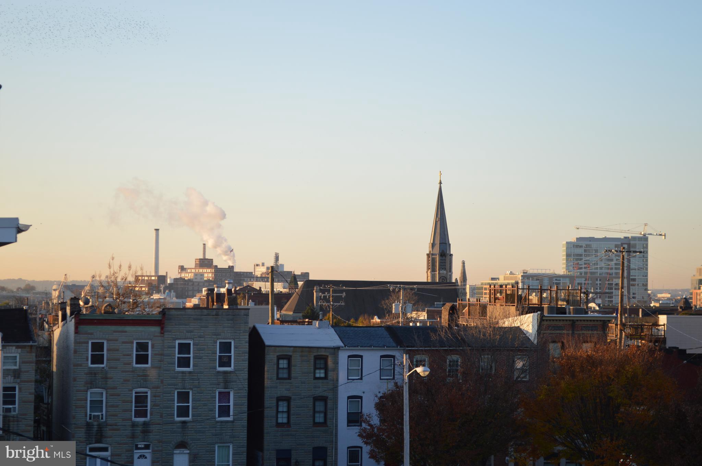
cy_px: 233
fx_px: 1607
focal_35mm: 82
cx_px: 351
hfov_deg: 24.6
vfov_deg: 16.5
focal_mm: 55
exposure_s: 1/125
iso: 125
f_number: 5.6
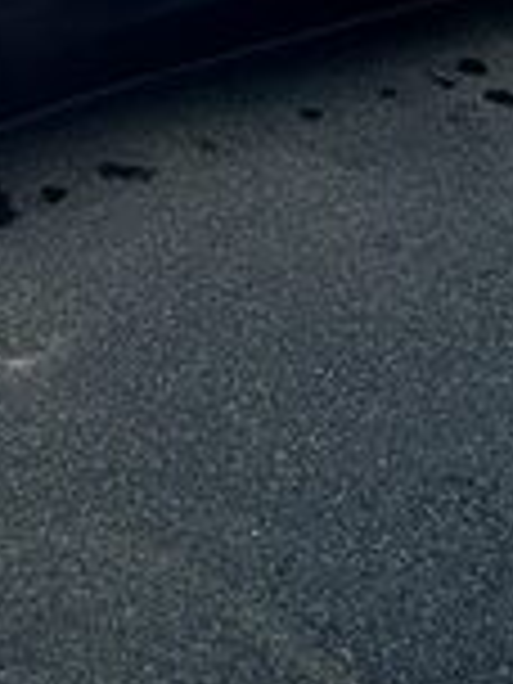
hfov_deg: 22.0
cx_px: -18
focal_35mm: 64
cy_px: -182
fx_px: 1265
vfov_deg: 26.2
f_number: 2.2
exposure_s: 1/1256
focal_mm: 2.22
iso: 50
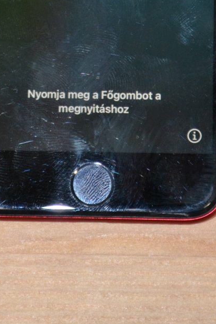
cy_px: -53
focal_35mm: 213
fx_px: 1918
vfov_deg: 9.5
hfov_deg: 6.4
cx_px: 114
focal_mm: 55
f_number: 5.6
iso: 1250
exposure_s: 1/60
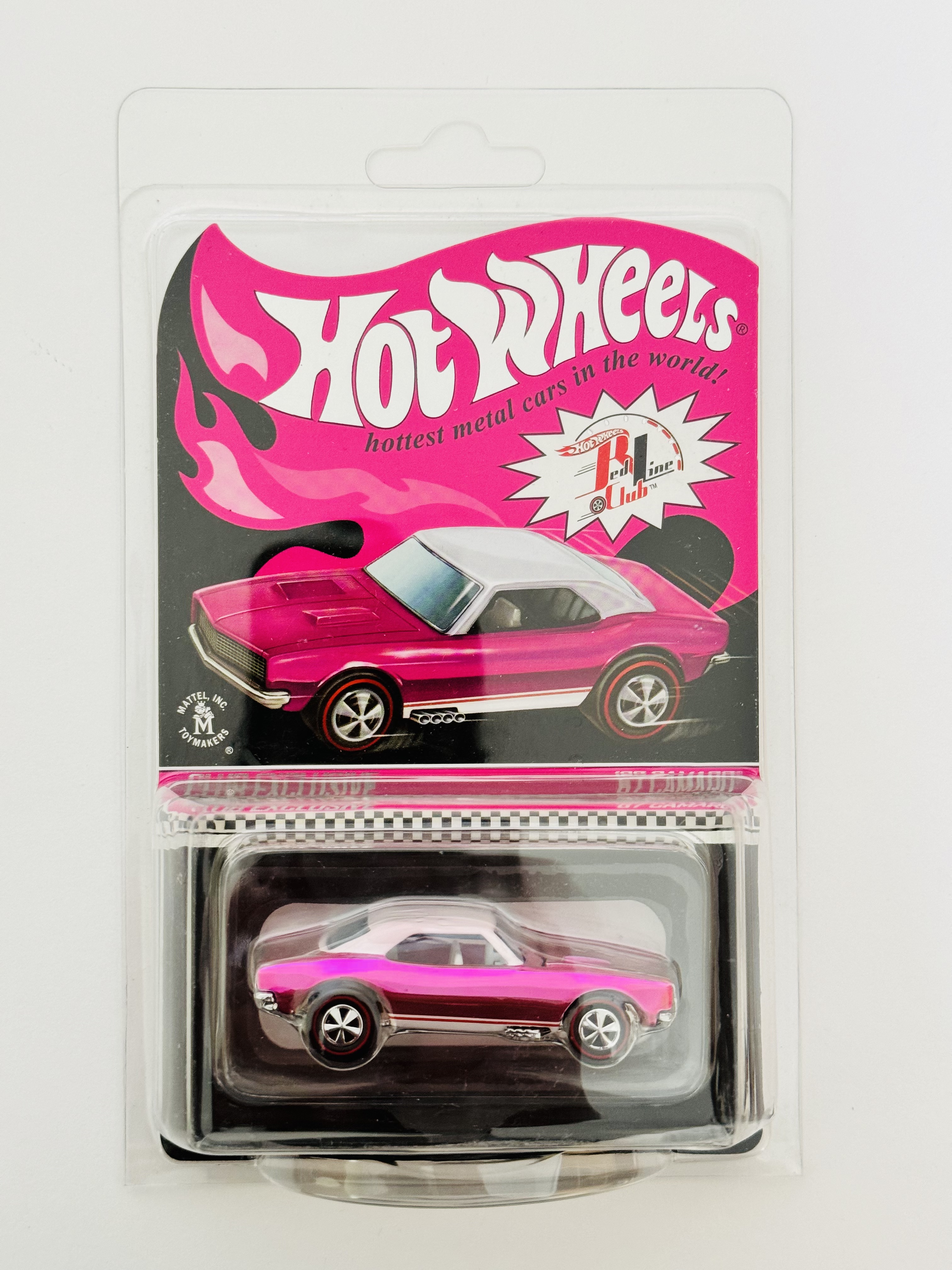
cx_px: 476
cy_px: 635
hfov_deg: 30.3
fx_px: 1760
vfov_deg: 39.7
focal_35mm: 48
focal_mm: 6.76
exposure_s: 1/60
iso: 200
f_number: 1.78
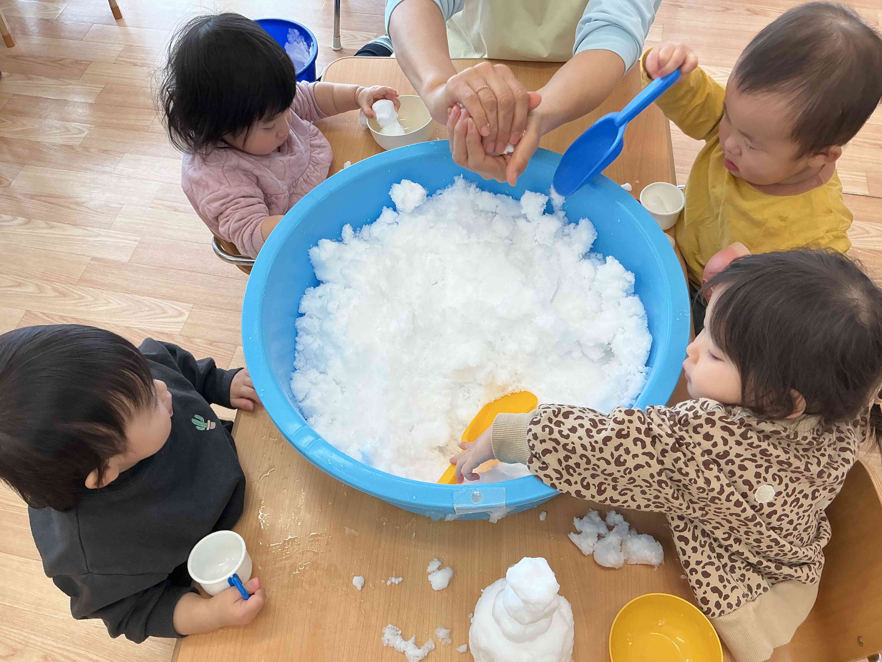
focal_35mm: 29
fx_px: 739
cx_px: 441
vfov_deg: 48.2
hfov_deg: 61.7
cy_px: 331
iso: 32
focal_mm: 3
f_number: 1.8
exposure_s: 1/120
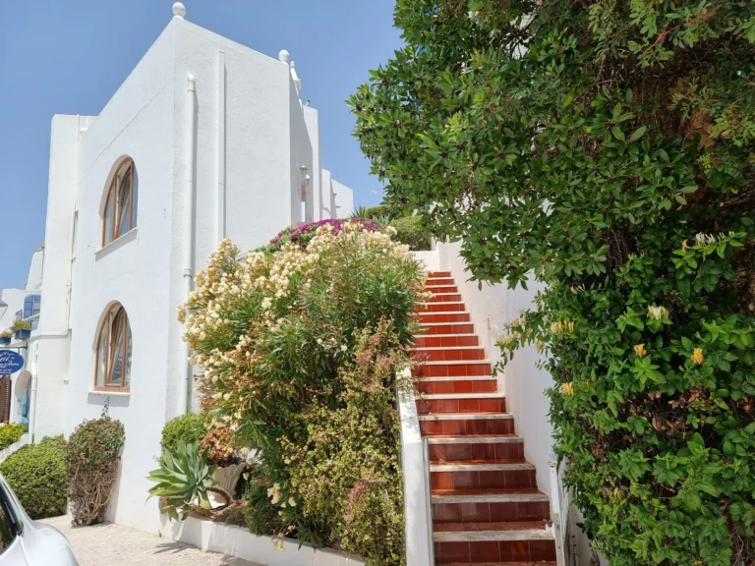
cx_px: 378
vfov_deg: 56.8
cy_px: 283
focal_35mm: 24
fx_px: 523
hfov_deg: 71.6
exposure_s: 1/1052
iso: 50
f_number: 1.8
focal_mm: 6.7
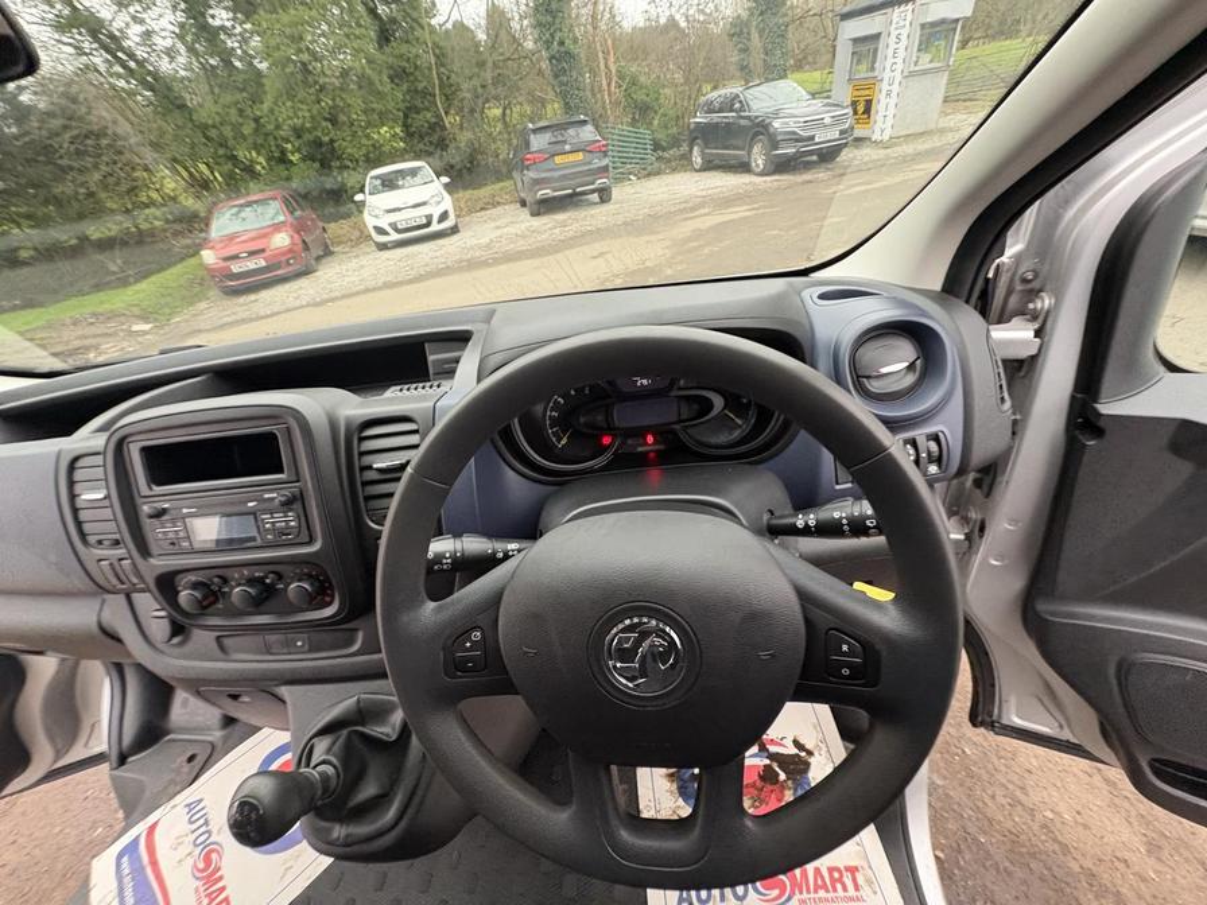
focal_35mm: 14
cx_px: 604
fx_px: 488
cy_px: 452
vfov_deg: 85.7
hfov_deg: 102.1
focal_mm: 2.22
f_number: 2.2
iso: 400
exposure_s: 1/60
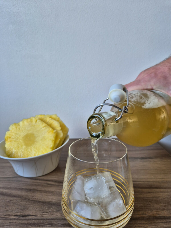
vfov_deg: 73.9
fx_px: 151
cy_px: 114
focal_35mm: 23
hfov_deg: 58.9
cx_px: 86
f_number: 1.8
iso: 160
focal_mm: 5.4
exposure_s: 1/180
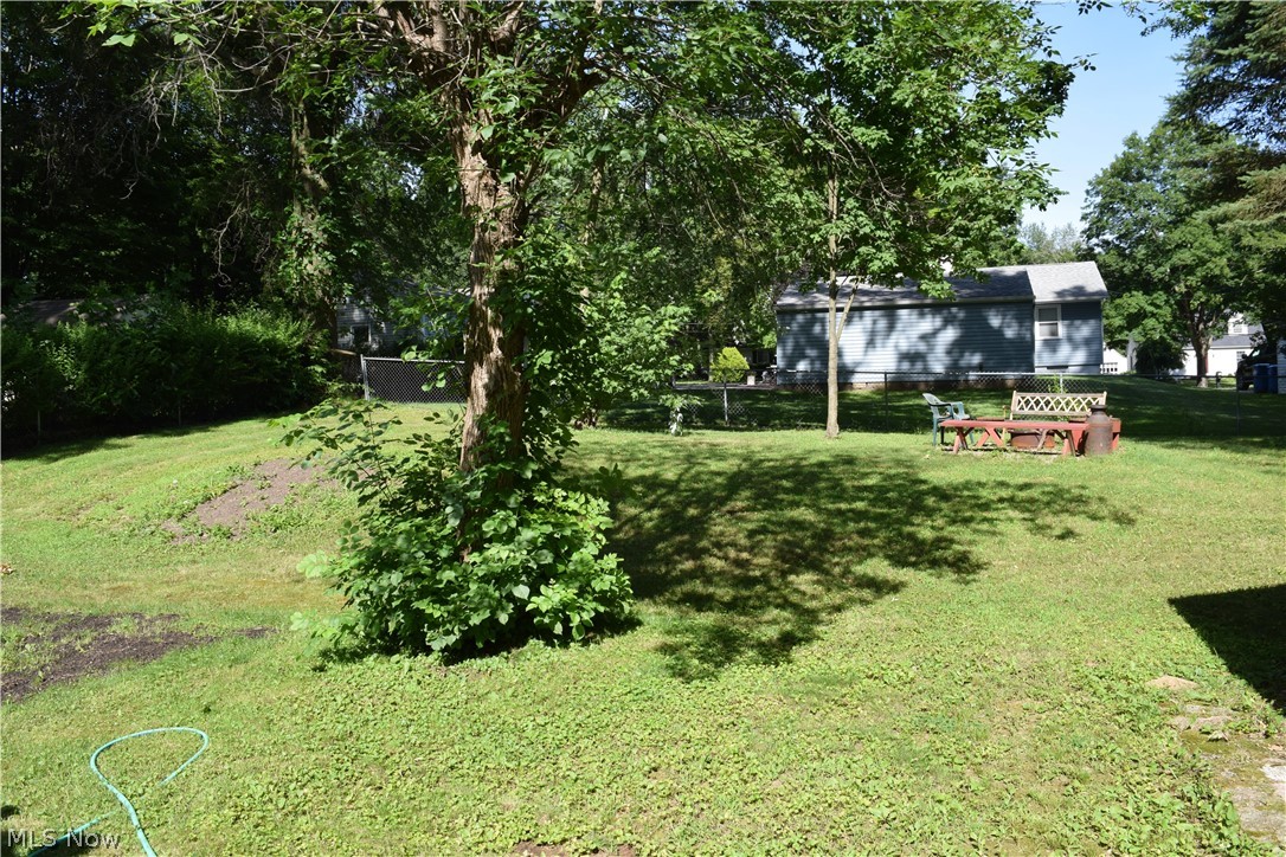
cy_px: 428
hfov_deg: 67.4
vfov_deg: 47.9
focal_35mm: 27
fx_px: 964
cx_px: 643
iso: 220
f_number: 8
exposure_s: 1/250
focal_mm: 18
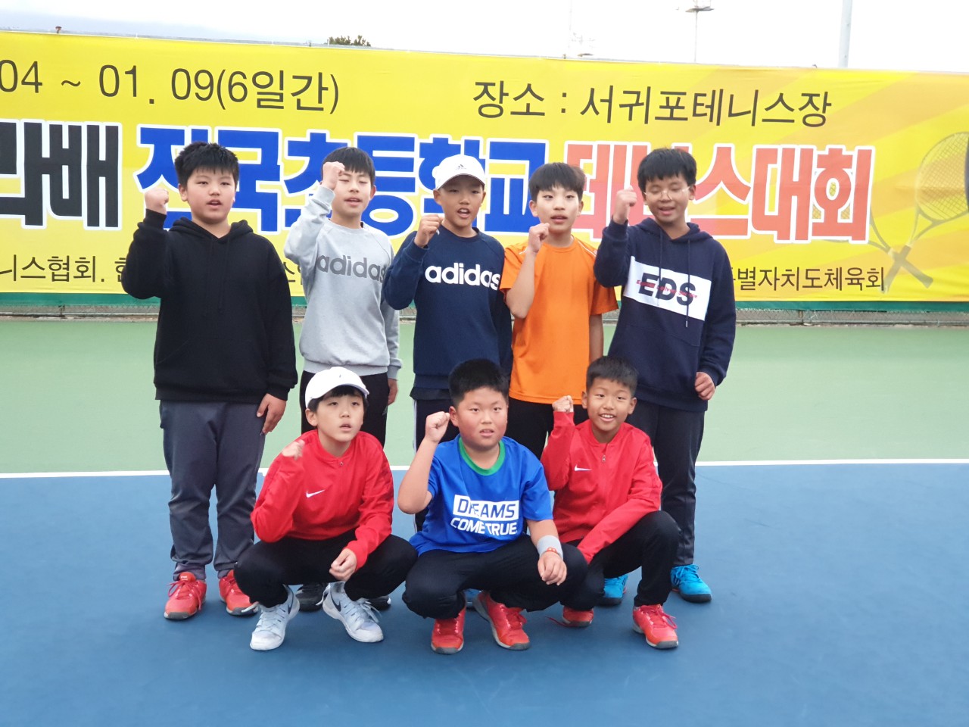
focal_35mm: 52
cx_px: 484
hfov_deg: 36.8
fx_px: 1456
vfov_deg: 28.0
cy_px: 364
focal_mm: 6
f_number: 2.4
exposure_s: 1/30
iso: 250
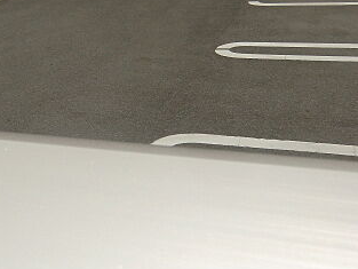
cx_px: 86
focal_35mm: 49
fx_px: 507
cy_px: 111
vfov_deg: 29.6
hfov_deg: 37.8
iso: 64
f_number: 3.2
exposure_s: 1/160
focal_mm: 4.3
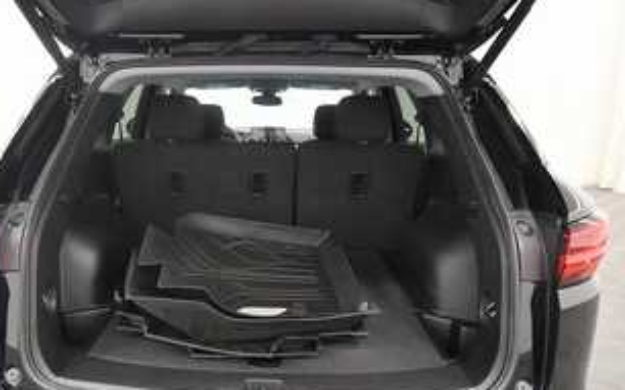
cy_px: 232
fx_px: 477
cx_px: 253
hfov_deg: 65.9
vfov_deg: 44.3
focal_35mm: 28
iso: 3200
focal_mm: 14
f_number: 5
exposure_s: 1/125
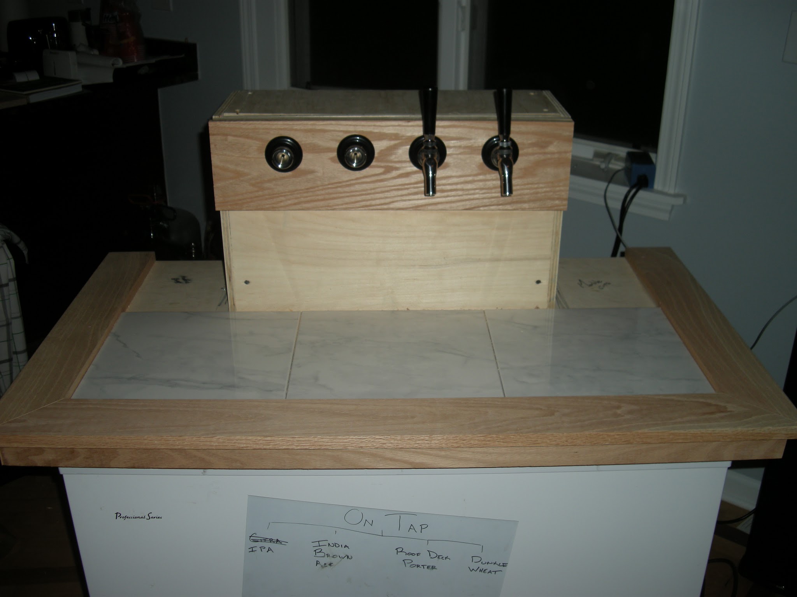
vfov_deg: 38.7
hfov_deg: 50.1
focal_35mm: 37
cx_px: 398
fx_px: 852
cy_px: 298
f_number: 2.8
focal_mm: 7.9
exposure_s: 1/60
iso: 64
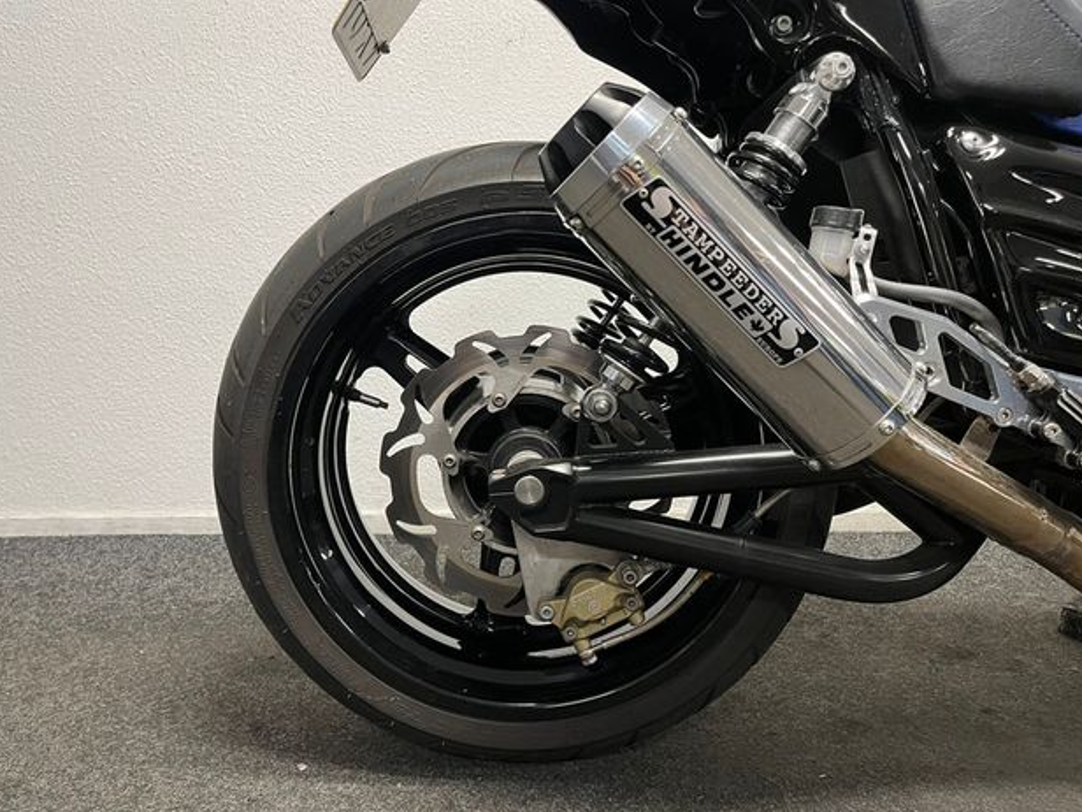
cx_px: 523
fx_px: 844
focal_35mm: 27
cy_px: 394
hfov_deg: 65.3
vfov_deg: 51.3
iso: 160
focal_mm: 5.1
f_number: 1.6
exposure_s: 1/50
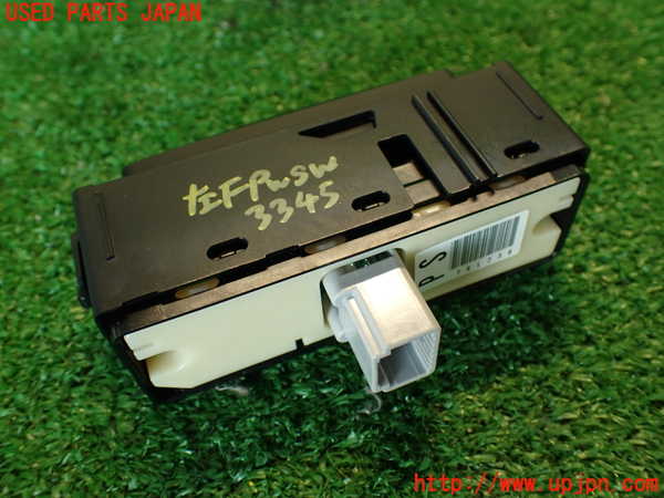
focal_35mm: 32
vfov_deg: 44.2
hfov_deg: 56.8
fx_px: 614
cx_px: 332
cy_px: 249
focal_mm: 5.79
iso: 200
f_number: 2.4
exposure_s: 1/40
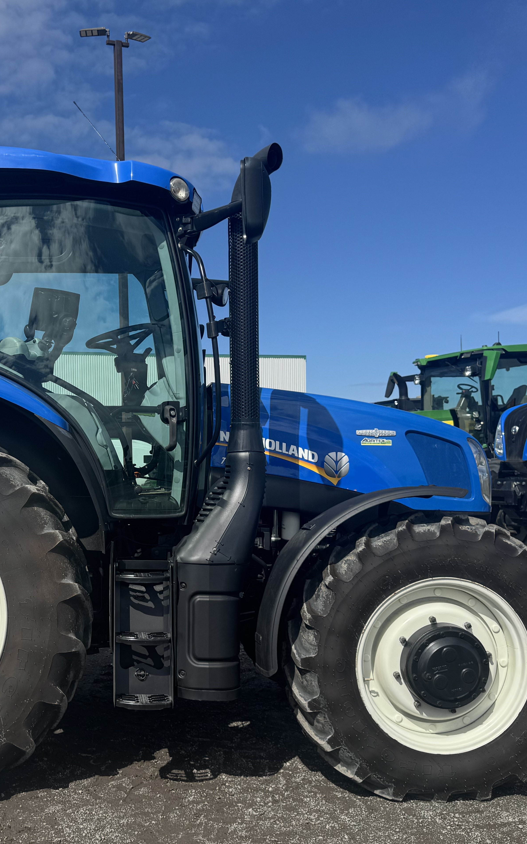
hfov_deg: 32.5
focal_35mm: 38
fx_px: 873
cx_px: 95
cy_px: 462
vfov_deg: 51.5
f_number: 1.78
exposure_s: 1/5814
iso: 80
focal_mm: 6.76
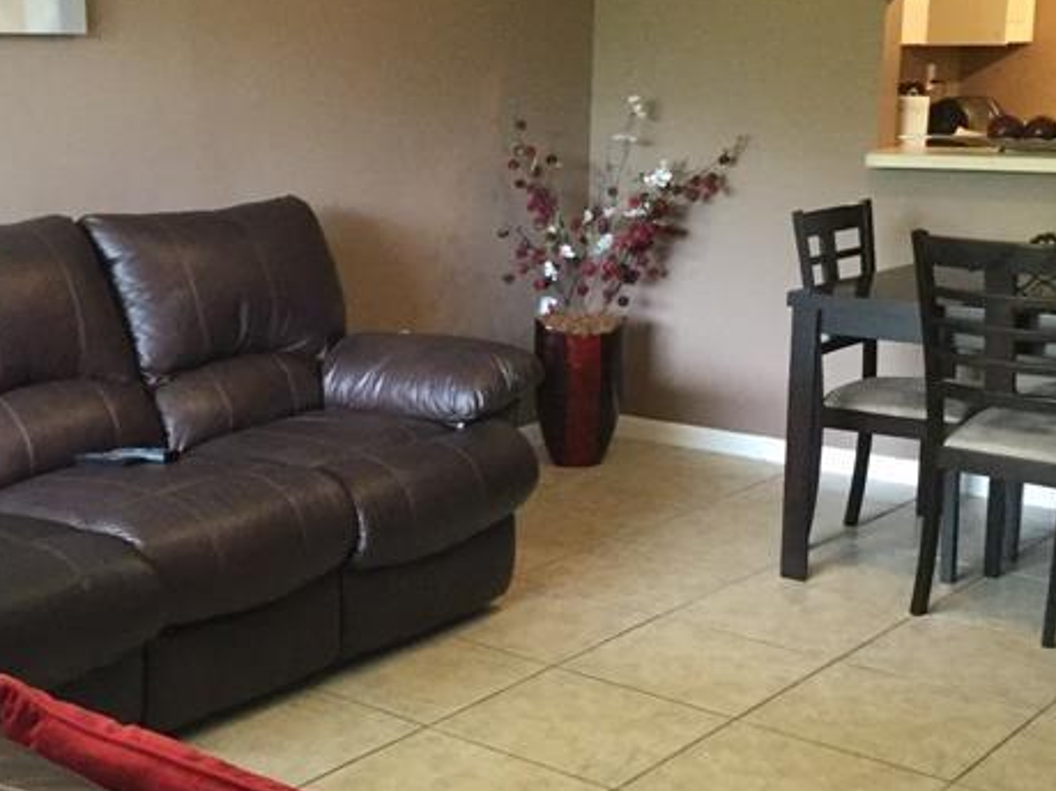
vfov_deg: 27.0
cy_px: 455
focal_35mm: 54
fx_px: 1647
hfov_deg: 35.2
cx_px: 343
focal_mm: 3.3
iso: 250
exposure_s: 1/30
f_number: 2.4
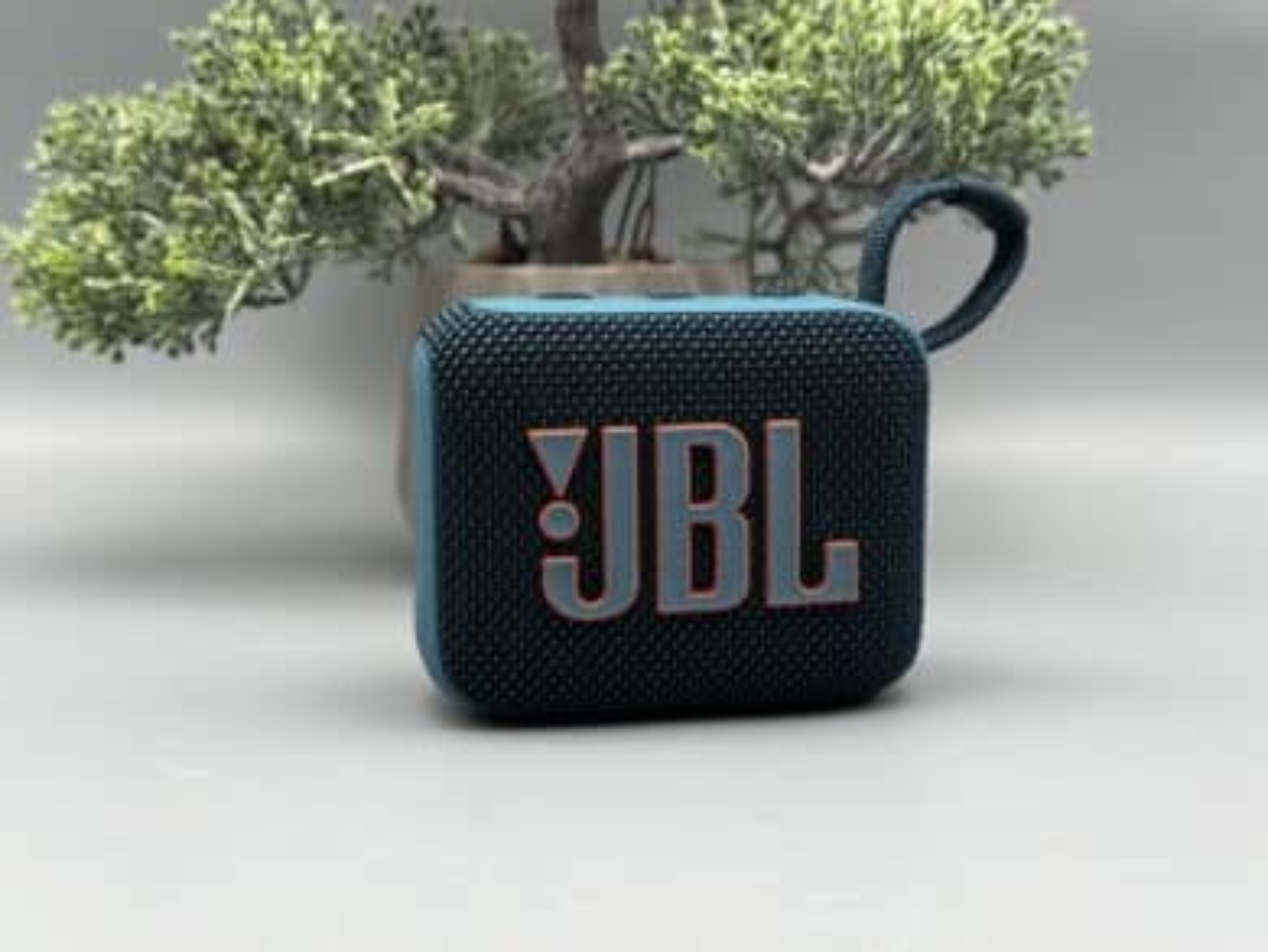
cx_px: 634
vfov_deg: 30.3
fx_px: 1759
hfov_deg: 39.6
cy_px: 476
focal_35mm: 48
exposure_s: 1/100
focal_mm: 6.76
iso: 100
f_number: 1.78
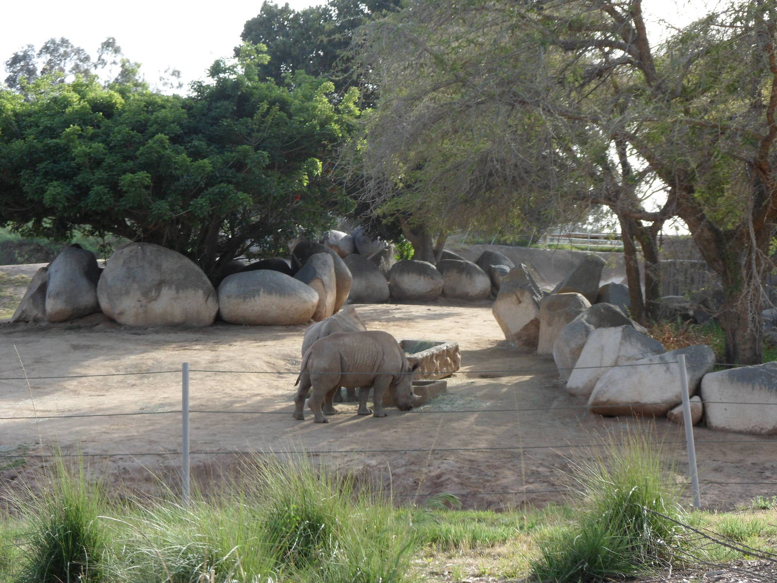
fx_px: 1885
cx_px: 388
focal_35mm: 84
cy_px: 292
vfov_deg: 17.6
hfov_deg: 23.3
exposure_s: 1/125
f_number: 5.1
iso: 80
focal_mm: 14
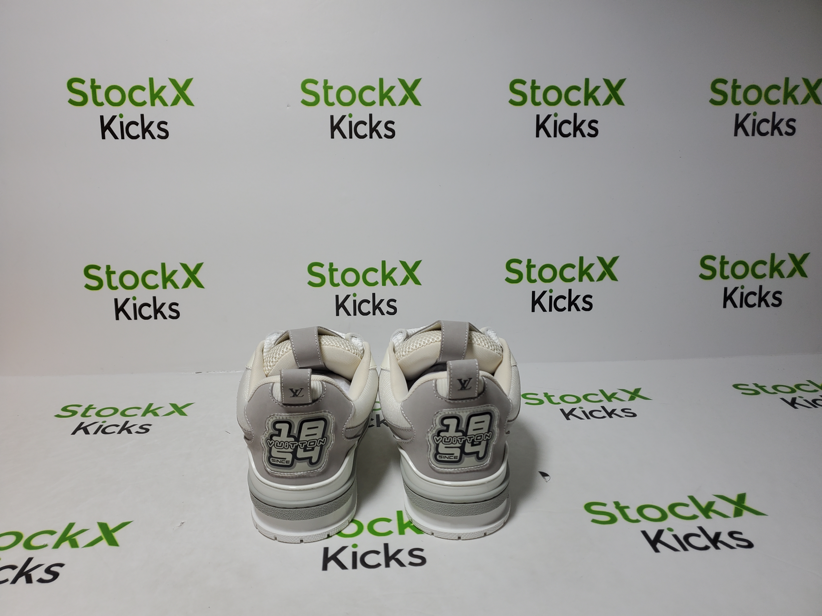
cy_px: 308
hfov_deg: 67.3
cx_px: 411
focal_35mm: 26
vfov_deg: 53.1
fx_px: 617
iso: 50
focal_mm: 4.3
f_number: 1.5
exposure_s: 1/724
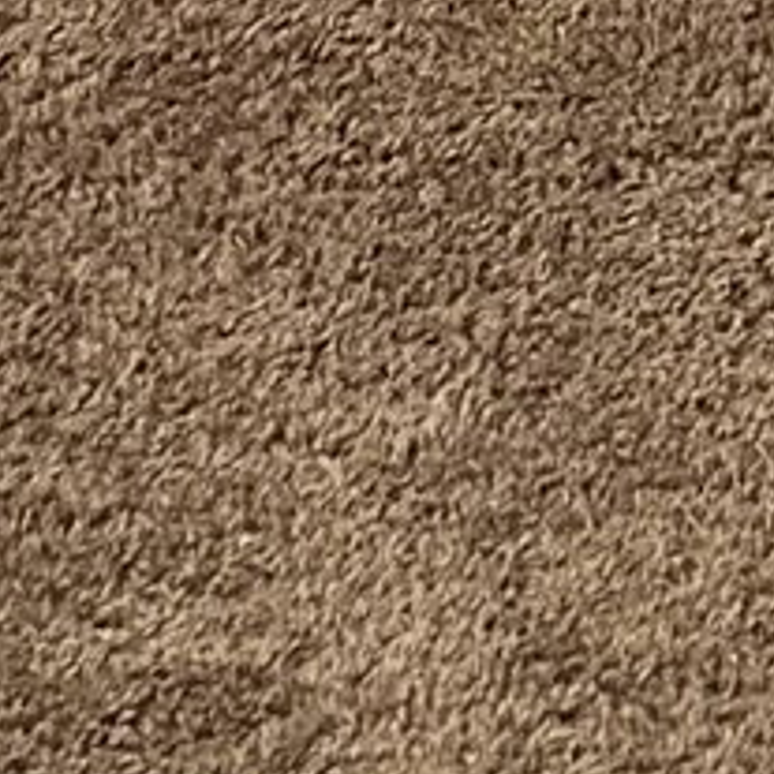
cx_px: -396
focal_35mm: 237
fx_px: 5995
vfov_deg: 6.8
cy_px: -1404
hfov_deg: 7.3
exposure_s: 1/60
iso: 320
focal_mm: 5.7
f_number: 1.5
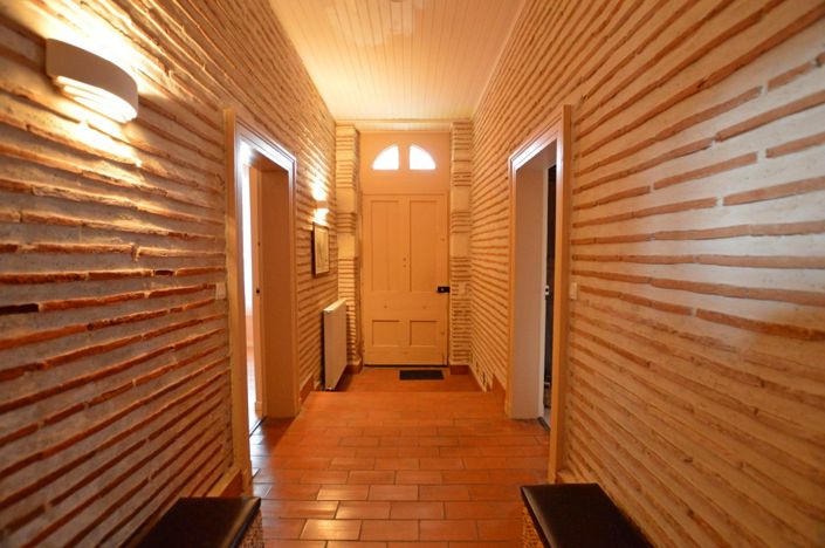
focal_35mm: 15
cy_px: 274
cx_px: 412
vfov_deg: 77.2
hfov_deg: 100.5
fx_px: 343
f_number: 3.5
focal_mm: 10
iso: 3200
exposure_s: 1/60
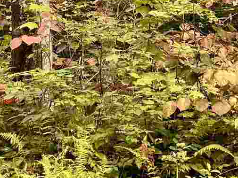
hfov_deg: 13.3
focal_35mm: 146
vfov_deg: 10.0
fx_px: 1004
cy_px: -37
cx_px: 246
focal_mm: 6.76
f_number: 1.78
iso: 64
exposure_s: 1/180
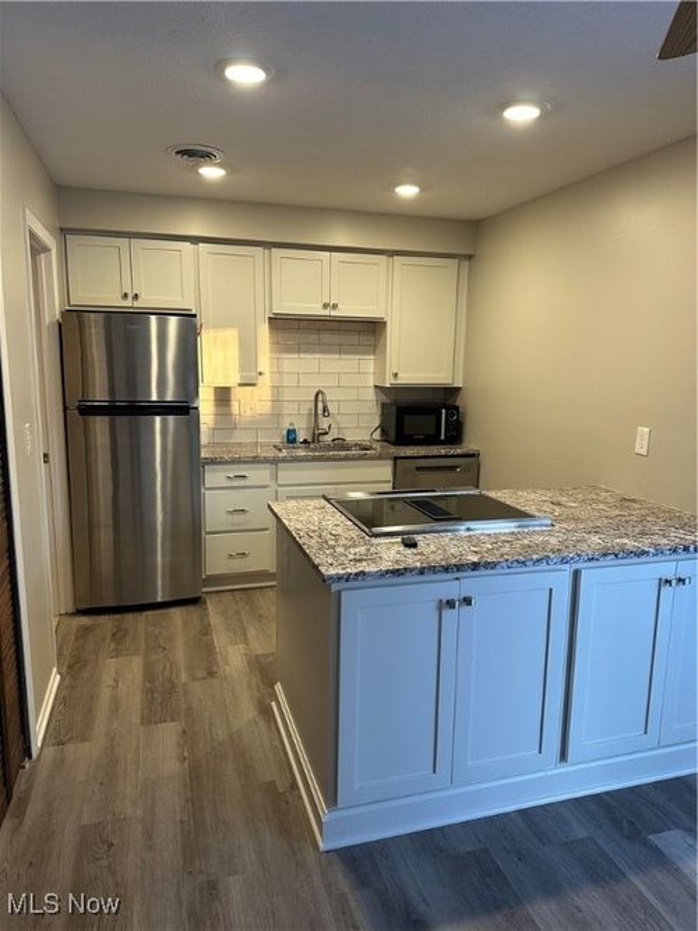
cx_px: 349
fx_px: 645
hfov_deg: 56.8
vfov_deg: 71.6
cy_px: 466
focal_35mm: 24
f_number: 1.78
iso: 200
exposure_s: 1/120
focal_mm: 6.86
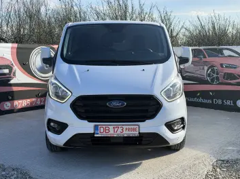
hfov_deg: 38.9
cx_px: 120
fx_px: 339
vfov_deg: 29.6
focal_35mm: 49
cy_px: 90
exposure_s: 1/2033
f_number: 1.78
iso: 64
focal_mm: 6.76
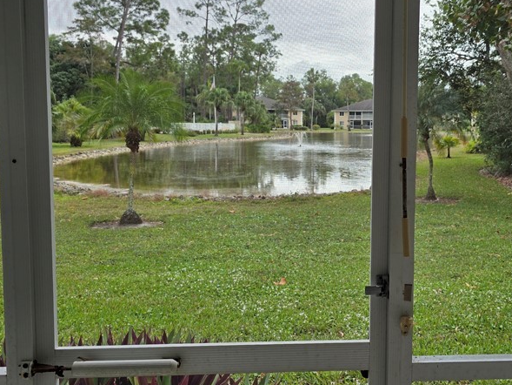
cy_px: 169
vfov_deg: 35.9
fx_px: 592
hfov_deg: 45.8
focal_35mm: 40
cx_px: 358
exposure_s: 1/244
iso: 12
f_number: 1.7
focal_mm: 6.3
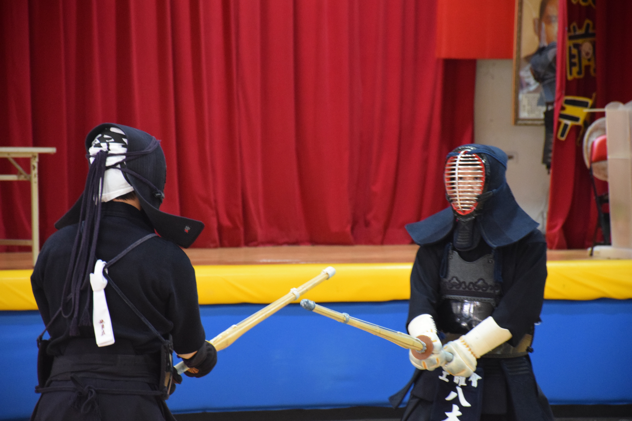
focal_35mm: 168
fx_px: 2949
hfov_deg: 12.2
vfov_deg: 8.2
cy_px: 210
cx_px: 316
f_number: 5.6
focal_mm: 112
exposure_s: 1/125
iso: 2800
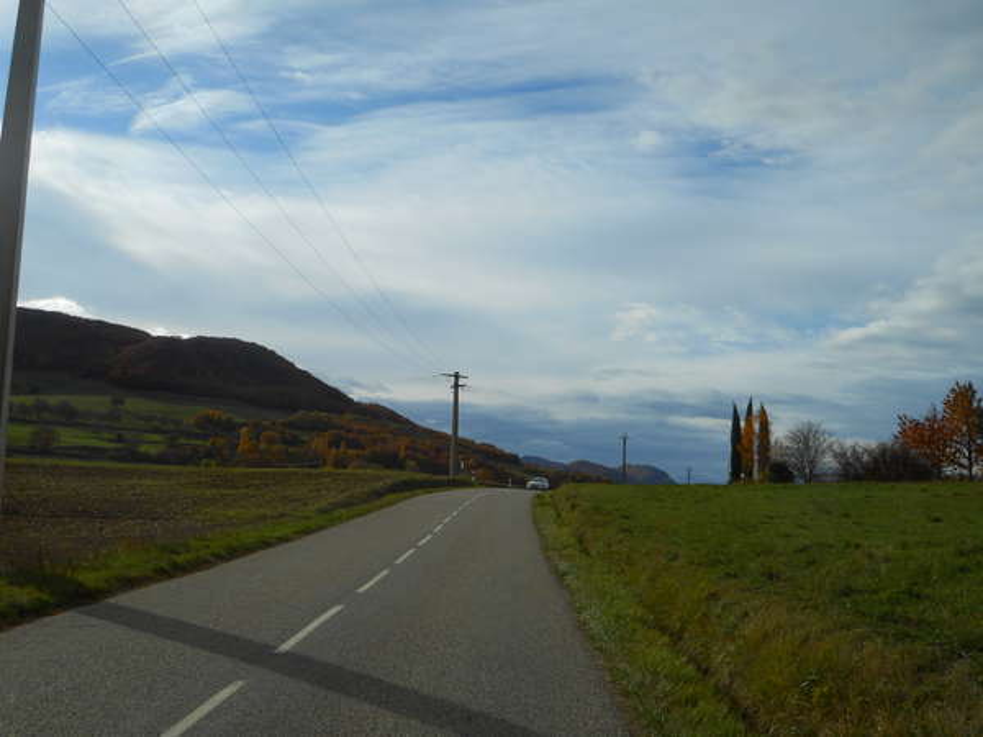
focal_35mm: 34
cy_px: 368
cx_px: 492
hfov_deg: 54.0
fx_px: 966
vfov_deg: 41.8
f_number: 4.2
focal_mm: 6
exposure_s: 1/1000
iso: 80
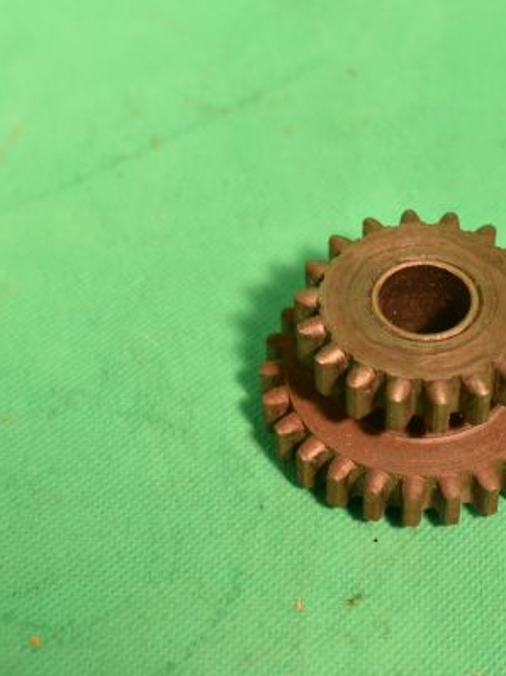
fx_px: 1697
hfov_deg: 16.8
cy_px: 338
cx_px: 413
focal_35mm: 87
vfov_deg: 22.5
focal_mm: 40
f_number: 7.1
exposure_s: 1/60
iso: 450
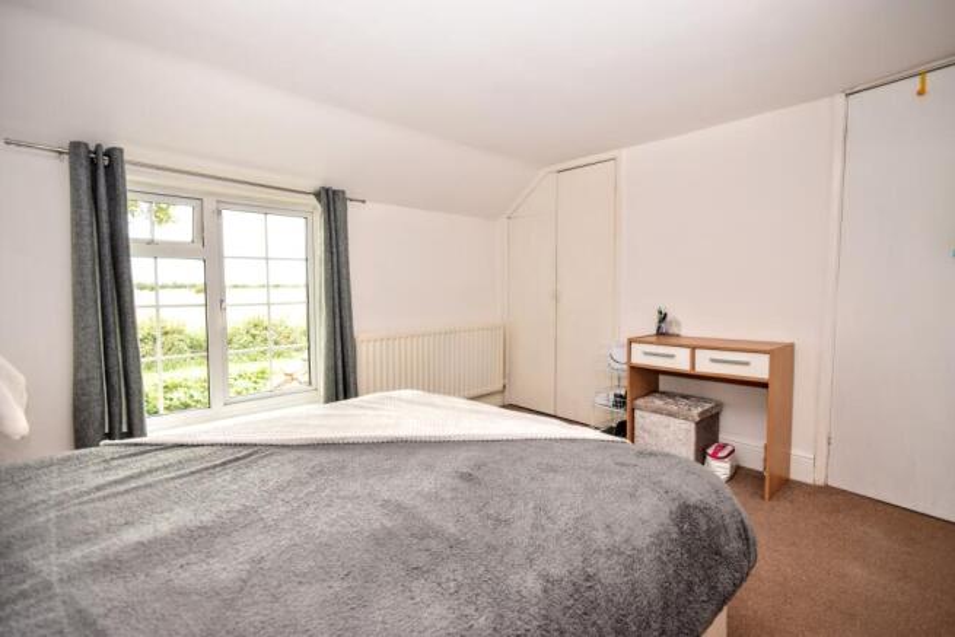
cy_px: 318
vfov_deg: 69.7
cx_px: 478
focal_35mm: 17
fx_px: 458
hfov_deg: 92.4
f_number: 6.3
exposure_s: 1/60
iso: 400
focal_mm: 11.5
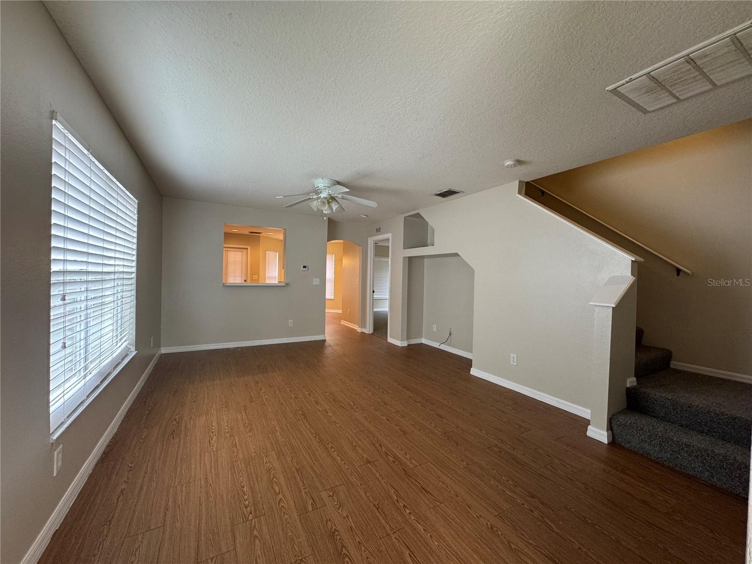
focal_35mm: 14
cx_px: 376
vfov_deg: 85.7
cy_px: 282
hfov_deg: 102.1
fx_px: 304
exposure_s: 1/60
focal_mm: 2.22
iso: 200
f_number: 2.2
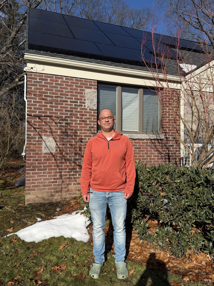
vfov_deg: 71.6
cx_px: 107
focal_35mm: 24
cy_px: 143
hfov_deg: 56.8
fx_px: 198
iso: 80
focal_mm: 6.76
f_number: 1.78
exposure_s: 1/5714
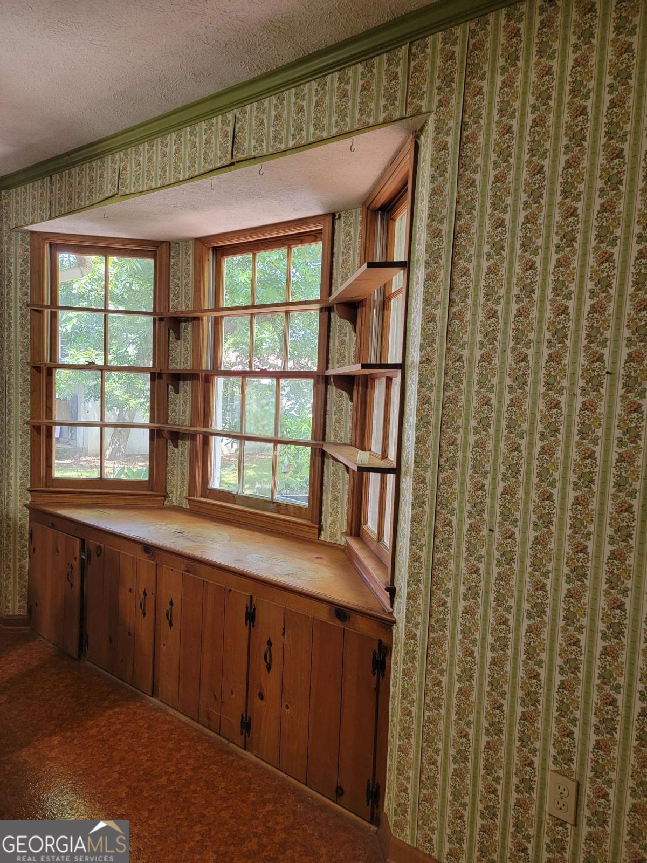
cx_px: 324
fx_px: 598
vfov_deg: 71.6
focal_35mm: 24
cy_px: 432
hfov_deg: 56.8
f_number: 1.8
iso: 80
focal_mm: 6.7
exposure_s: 1/34.4
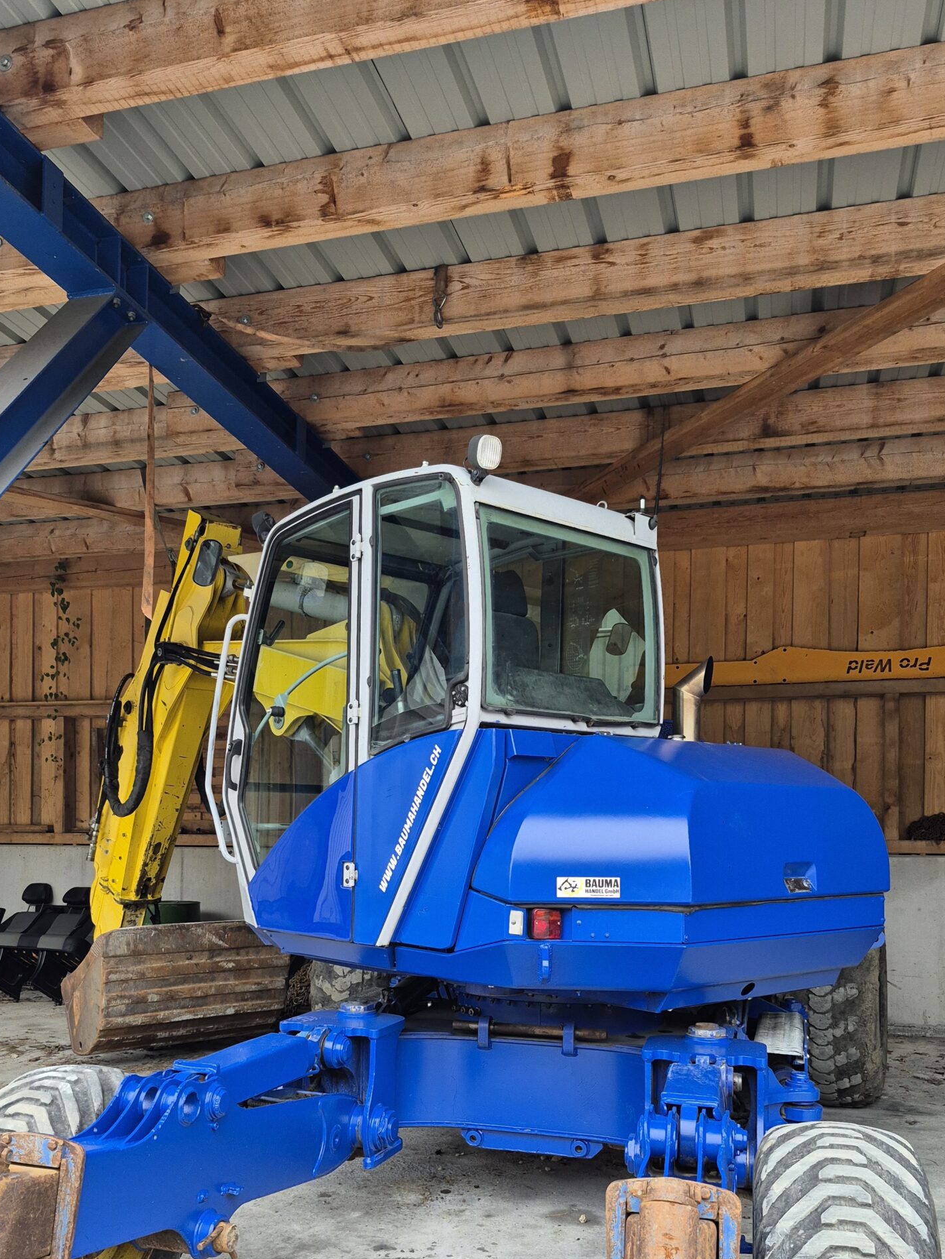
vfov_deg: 57.0
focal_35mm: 31
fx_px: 1128
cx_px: 441
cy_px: 846
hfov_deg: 45.4
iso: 100
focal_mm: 5.4
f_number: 1.8
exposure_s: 1/180
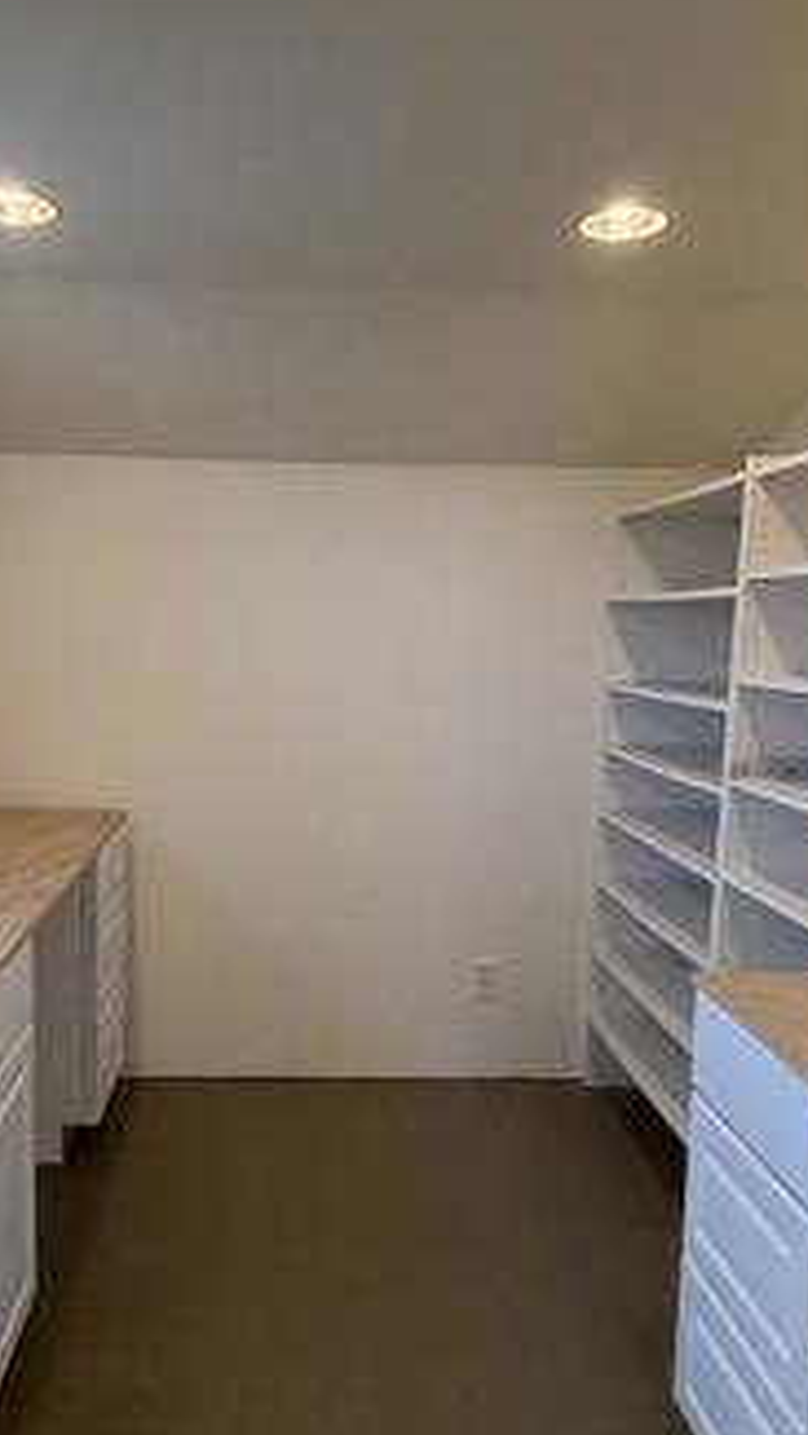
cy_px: 812
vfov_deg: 64.0
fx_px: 1142
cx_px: 309
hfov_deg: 38.8
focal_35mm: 30
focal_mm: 2.22
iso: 320
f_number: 2.2
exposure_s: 1/120
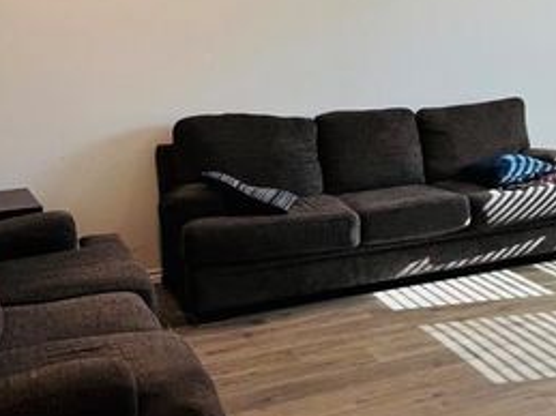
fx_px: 883
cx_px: 513
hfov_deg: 32.9
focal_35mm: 55
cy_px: 50
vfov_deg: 25.8
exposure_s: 1/182
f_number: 1.78
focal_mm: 6.76
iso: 64
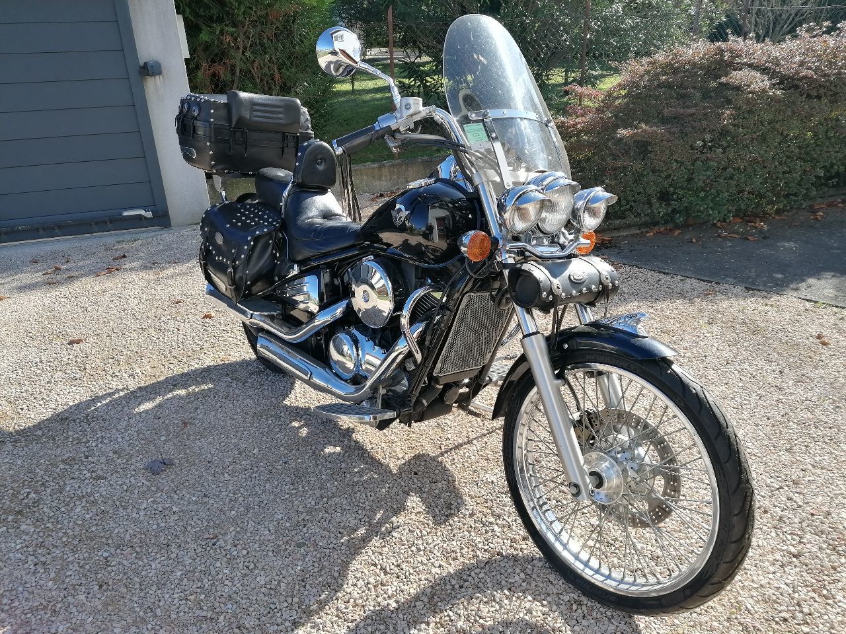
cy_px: 317
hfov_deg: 65.3
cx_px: 423
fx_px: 660
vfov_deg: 51.4
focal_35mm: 27
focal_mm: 4.75
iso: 50
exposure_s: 1/694
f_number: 1.8
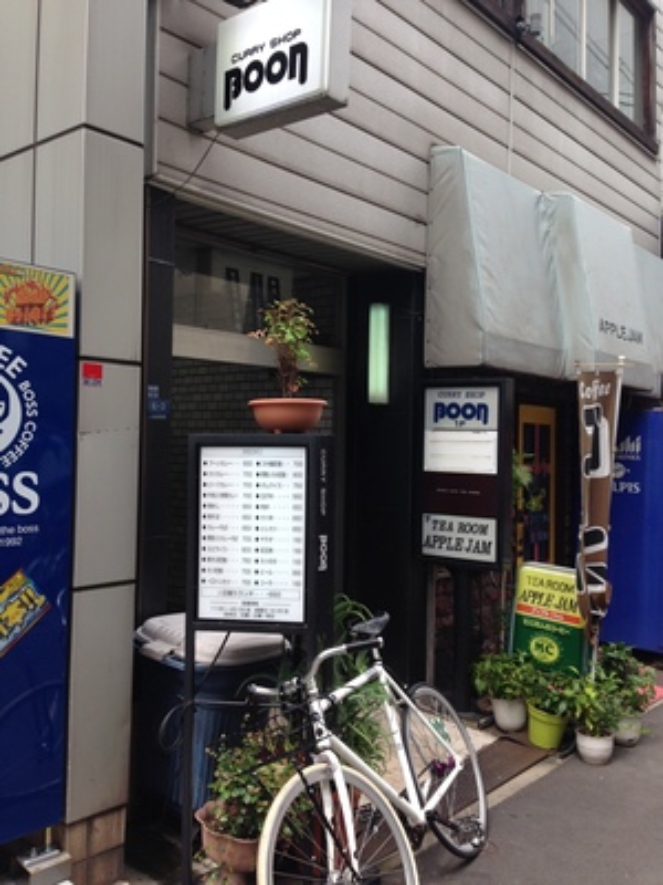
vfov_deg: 55.4
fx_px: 843
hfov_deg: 42.9
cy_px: 442
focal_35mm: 33
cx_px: 332
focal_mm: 4.12
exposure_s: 1/347
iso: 50
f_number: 2.4
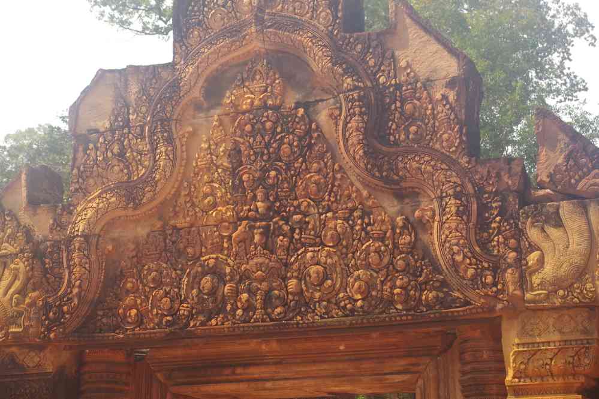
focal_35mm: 75
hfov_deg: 27.0
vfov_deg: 18.2
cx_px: 300
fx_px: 1248
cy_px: 200
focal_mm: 50
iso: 400
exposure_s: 1/80
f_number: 8
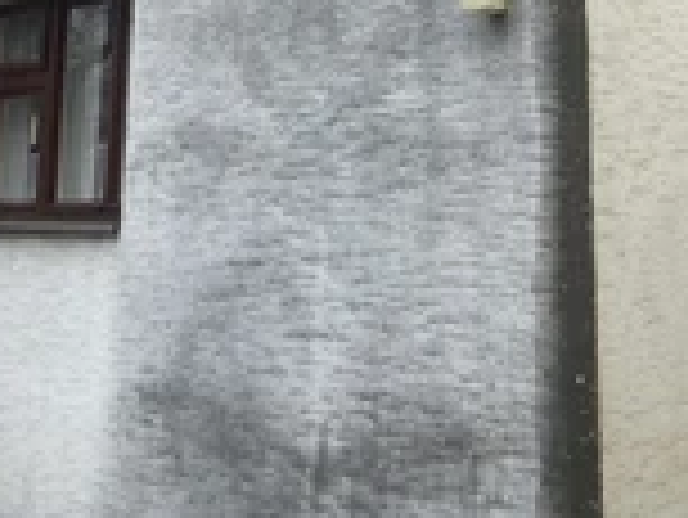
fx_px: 1353
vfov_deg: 20.2
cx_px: 369
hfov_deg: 28.5
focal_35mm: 68
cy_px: -117
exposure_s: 1/810
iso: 32
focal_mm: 4.25
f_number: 1.8
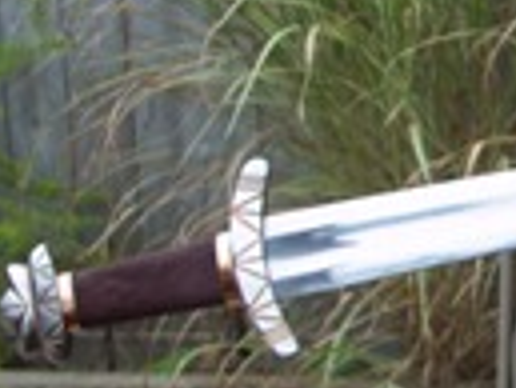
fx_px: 1865
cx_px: 848
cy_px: 172
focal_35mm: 125
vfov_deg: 11.9
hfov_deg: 14.4
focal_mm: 7.54
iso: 80
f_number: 2.8
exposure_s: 1/250
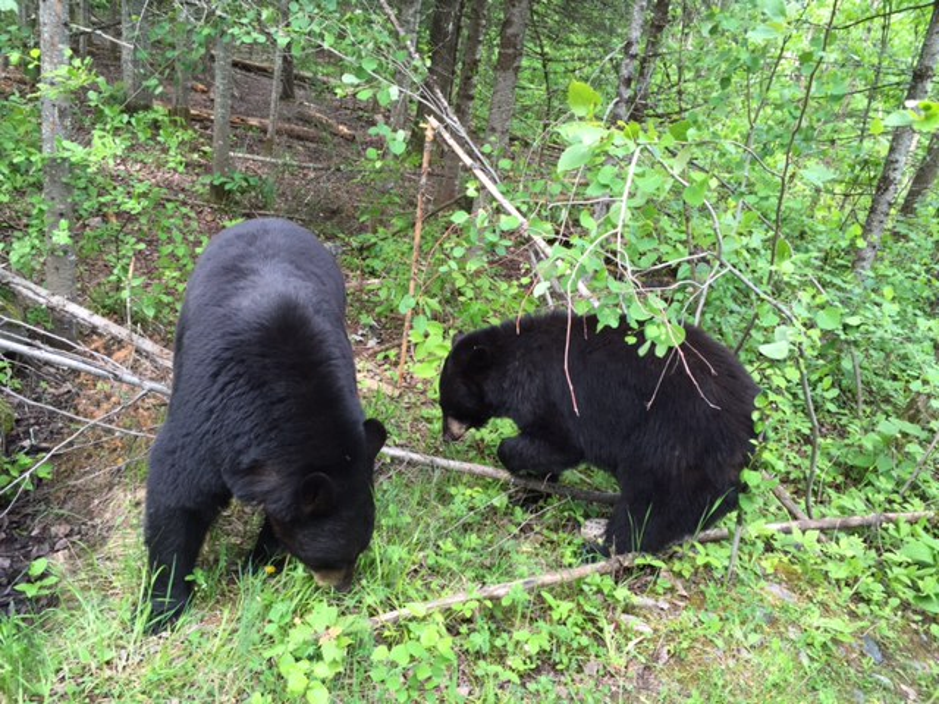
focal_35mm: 29
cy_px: 352
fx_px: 787
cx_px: 470
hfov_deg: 61.7
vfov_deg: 48.2
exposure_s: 1/120
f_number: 2.2
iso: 40
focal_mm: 4.15
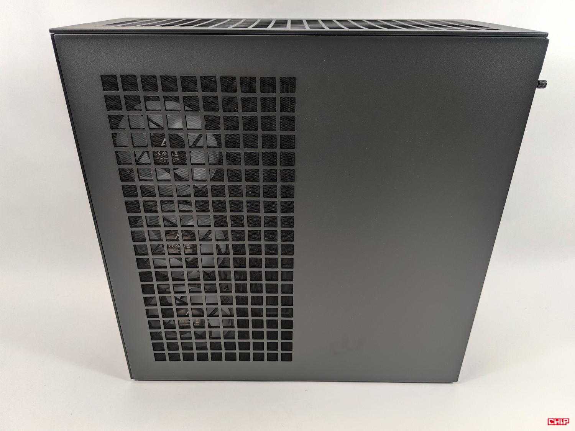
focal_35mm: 24
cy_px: 216
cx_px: 288
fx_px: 399
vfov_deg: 56.8
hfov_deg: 71.6
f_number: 1.85
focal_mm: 6.78
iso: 472
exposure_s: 1/33
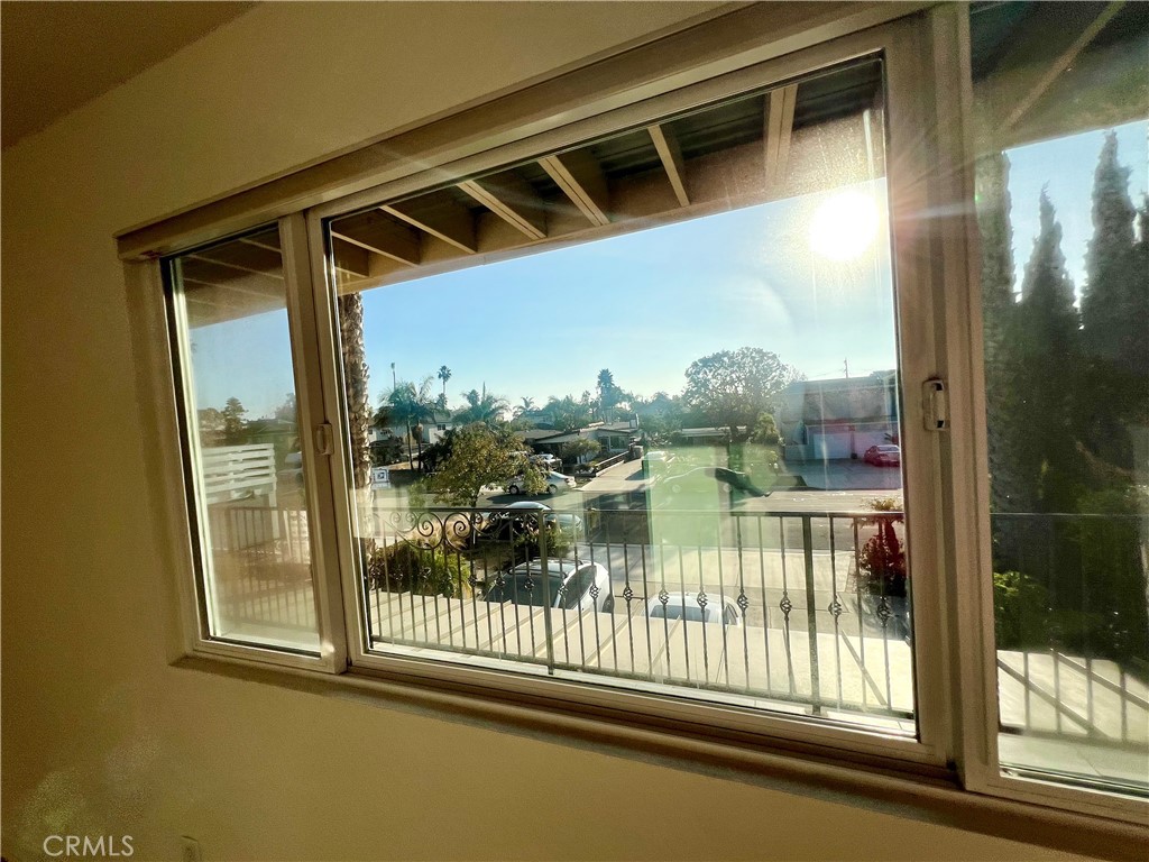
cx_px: 574
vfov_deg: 89.9
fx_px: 432
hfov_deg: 106.2
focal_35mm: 13
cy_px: 431
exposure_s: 1/2421
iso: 32
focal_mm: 1.57
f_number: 1.8
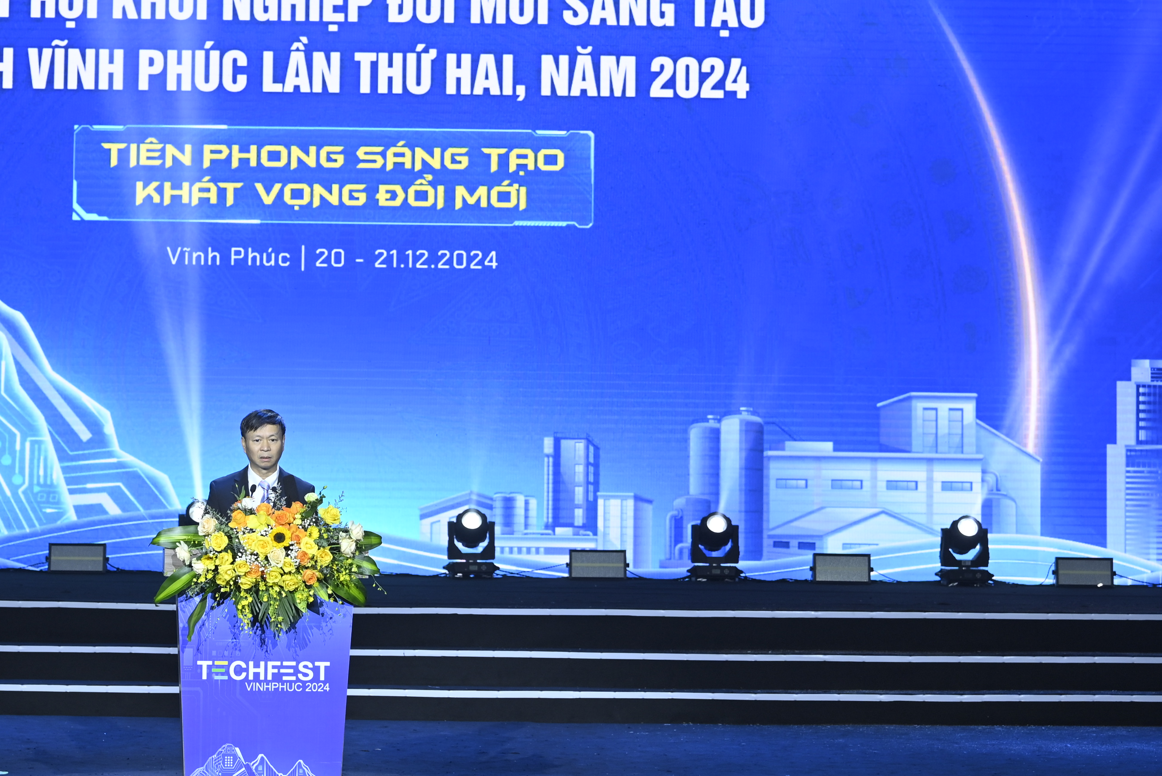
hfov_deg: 18.5
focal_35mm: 110
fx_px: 3552
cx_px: 359
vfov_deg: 12.4
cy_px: 215
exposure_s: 1/100
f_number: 4
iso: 400
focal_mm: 63
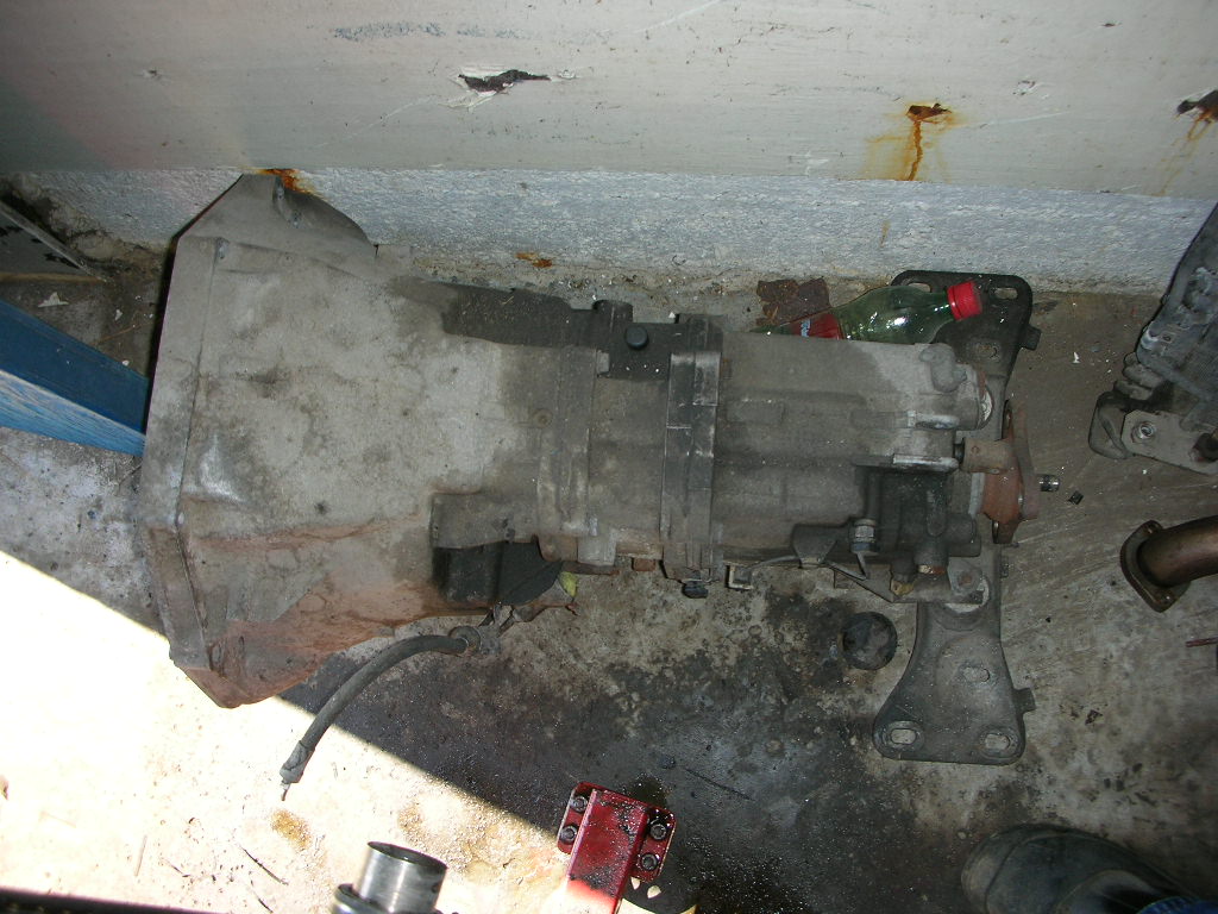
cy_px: 457
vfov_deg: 40.7
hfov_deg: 52.6
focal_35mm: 35
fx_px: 1232
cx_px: 609
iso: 50
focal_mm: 5.8
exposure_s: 1/60.1
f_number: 3
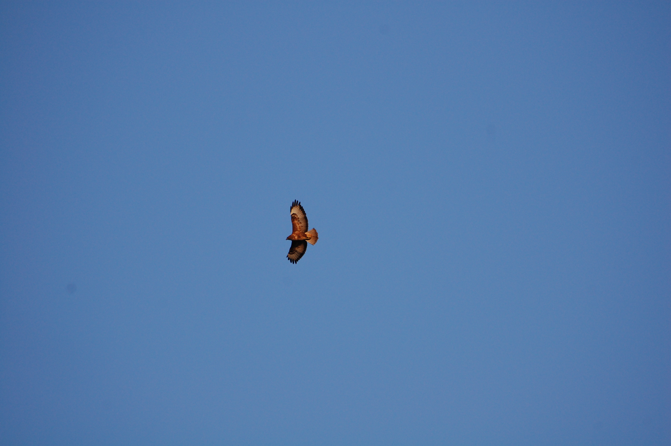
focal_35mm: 675
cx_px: 336
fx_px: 12570
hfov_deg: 3.1
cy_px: 223
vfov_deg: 2.0
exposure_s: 1/1250
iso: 400
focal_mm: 450
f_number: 6.3
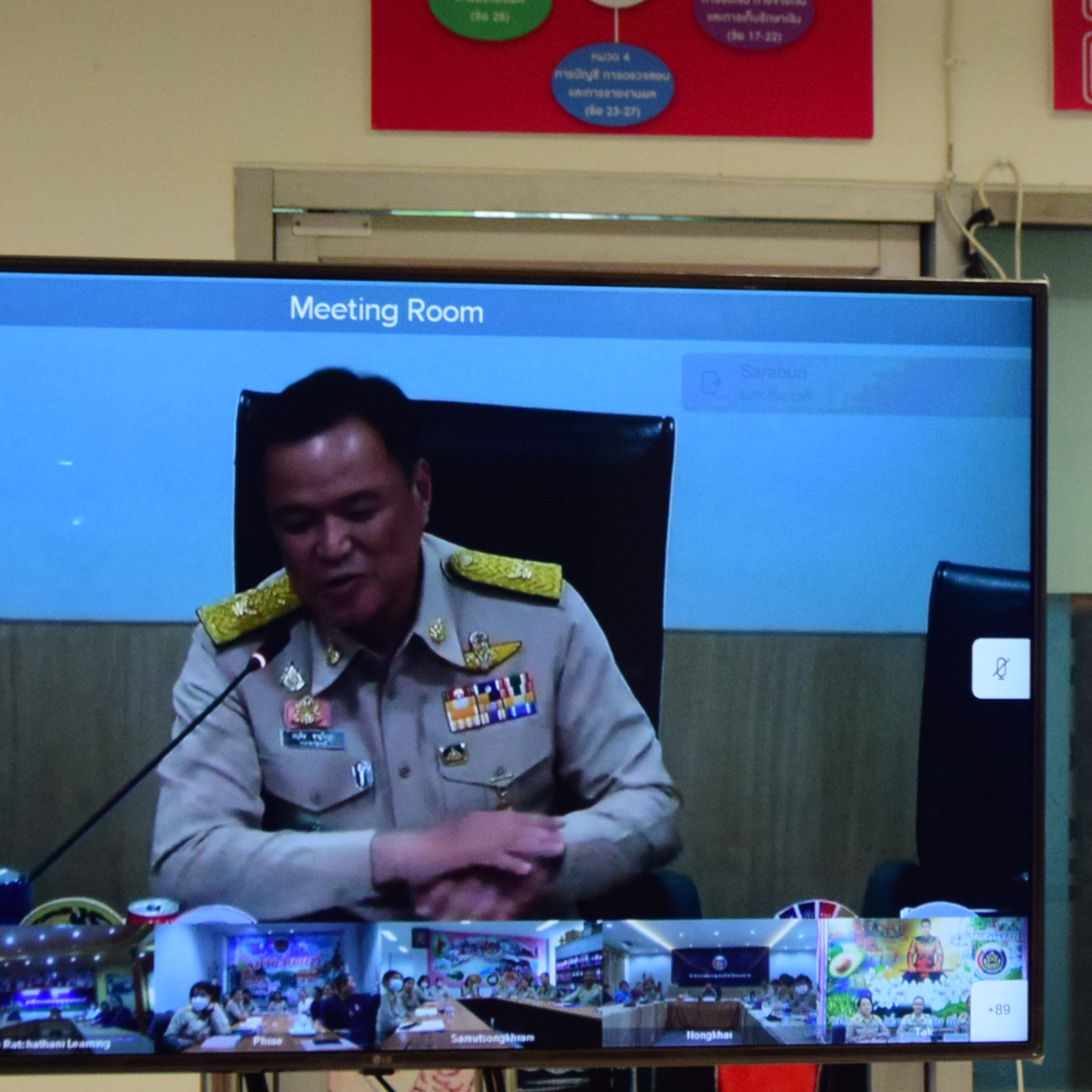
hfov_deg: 9.6
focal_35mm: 181
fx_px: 6460
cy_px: 566
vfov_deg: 9.7
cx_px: 1080
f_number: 5
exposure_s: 1/160
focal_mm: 48
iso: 1600
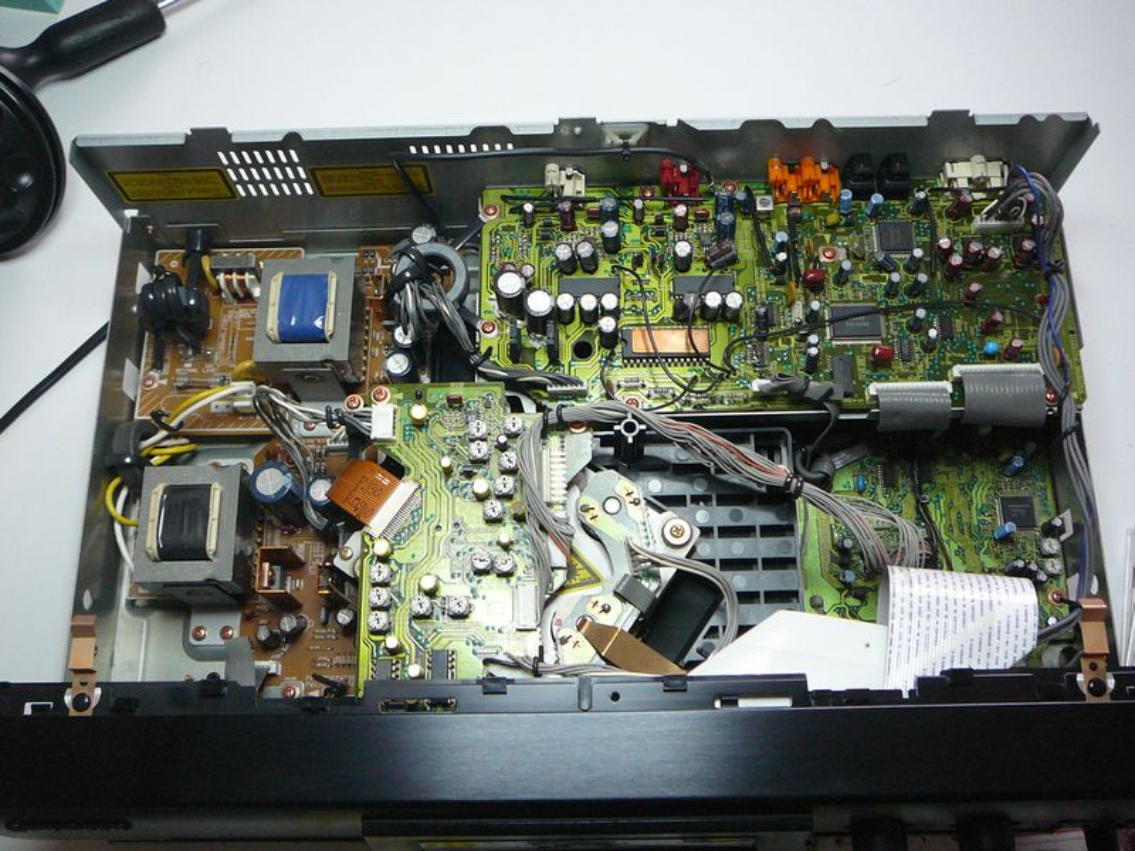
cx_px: 568
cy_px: 426
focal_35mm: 35
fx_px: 1148
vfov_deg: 40.7
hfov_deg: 52.6
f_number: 2.8
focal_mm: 5.2
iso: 200
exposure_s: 1/25
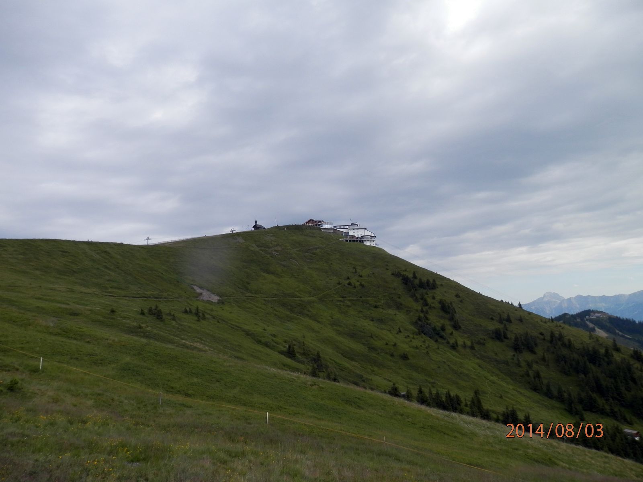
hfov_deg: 69.4
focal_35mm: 25
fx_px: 464
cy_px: 241
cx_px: 322
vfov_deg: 54.9
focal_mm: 4.5
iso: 80
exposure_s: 1/1000
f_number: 3
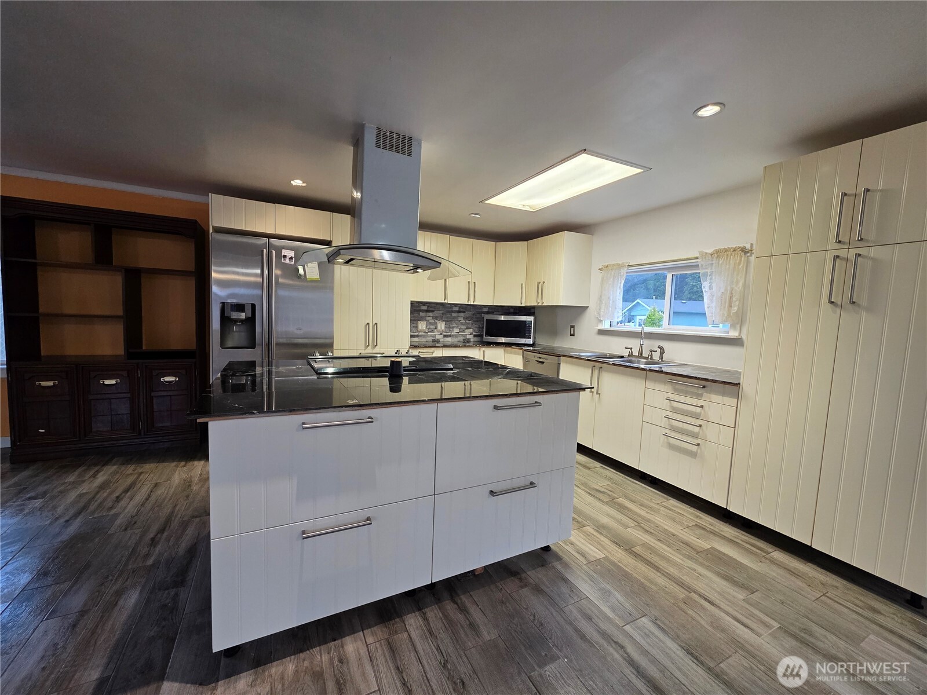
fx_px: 348
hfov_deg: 106.2
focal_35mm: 13
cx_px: 464
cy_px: 348
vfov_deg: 89.9
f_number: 1.9
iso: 200
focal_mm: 2.2
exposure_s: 1/120
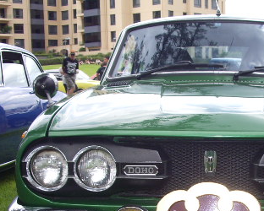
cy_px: 175
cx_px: 195
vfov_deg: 21.6
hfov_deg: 26.8
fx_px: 547
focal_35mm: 70
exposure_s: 1/125
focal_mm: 5.8
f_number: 4.3
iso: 80
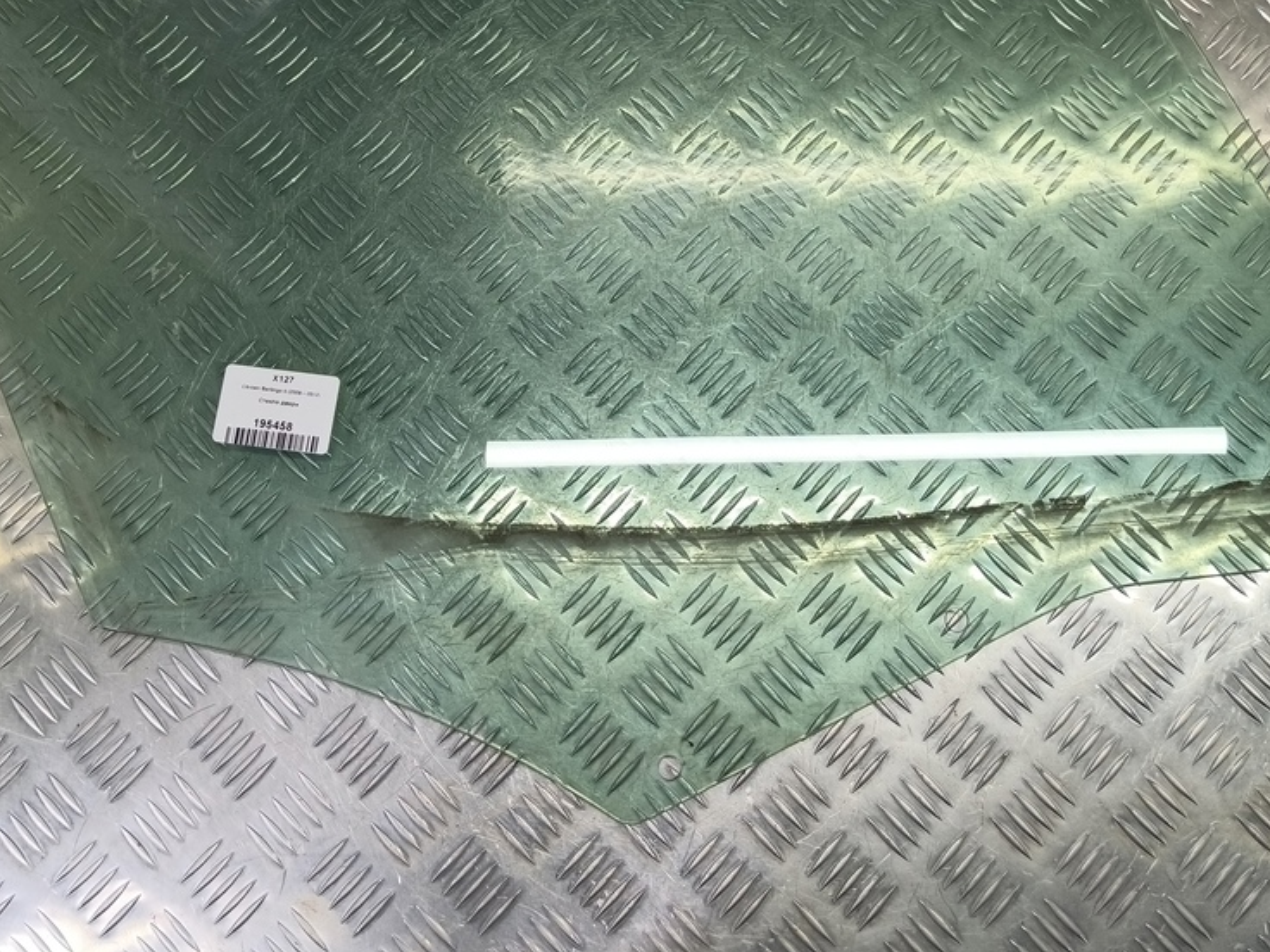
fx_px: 1174
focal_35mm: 32
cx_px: 656
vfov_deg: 43.4
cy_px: 302
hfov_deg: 56.8
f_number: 1.6
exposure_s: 1/100
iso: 143
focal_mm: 4.11
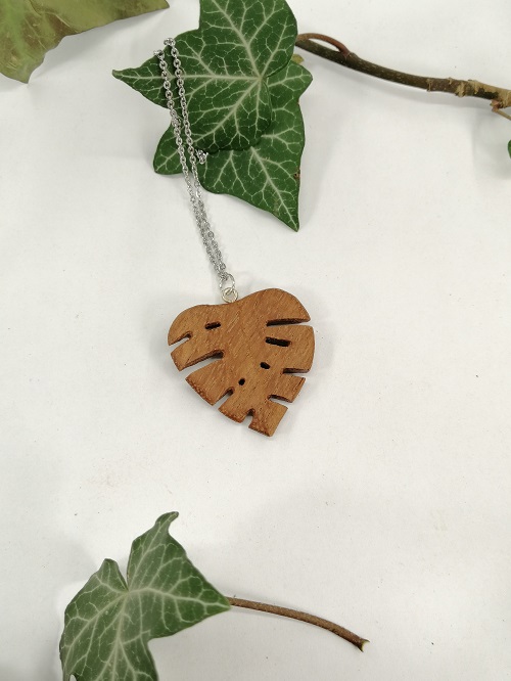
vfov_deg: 53.9
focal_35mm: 34
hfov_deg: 41.8
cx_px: 256
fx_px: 669
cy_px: 340
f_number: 1.8
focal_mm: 3.95
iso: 64
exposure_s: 1/100
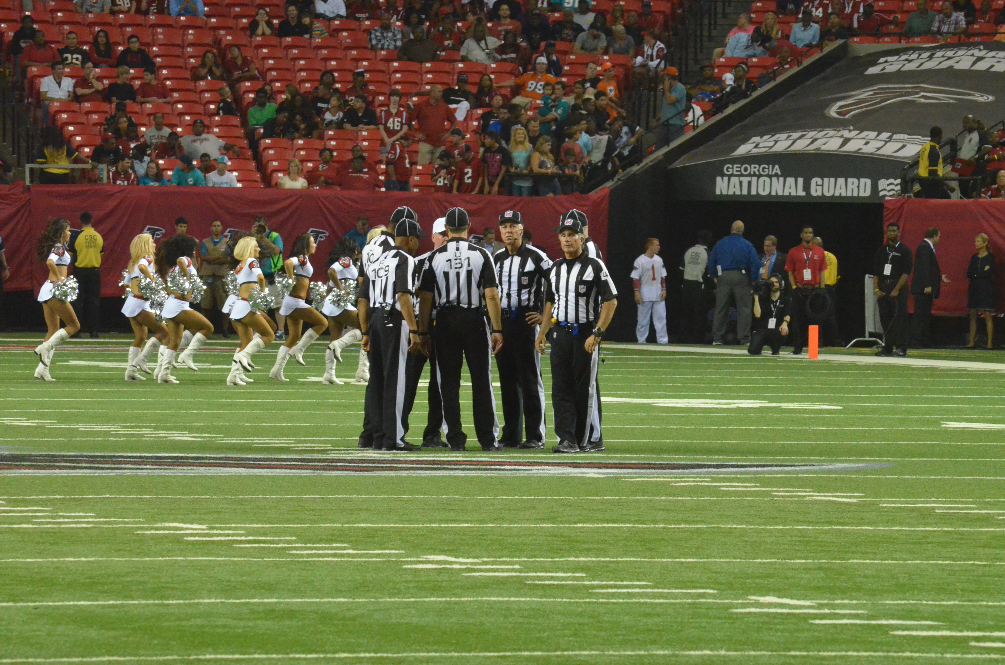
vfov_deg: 4.6
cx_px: 502
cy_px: 332
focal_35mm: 300
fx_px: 8358
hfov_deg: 6.9
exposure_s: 1/250
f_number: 11
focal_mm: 200
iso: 6400
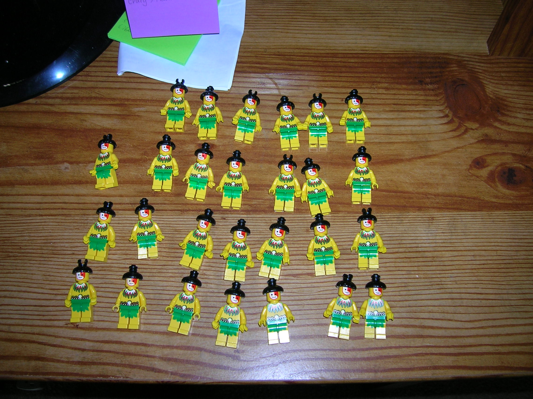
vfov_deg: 41.7
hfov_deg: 54.0
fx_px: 523
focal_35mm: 34
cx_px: 266
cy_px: 200
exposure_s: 1/60.1
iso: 50
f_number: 2.9
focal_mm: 5.7
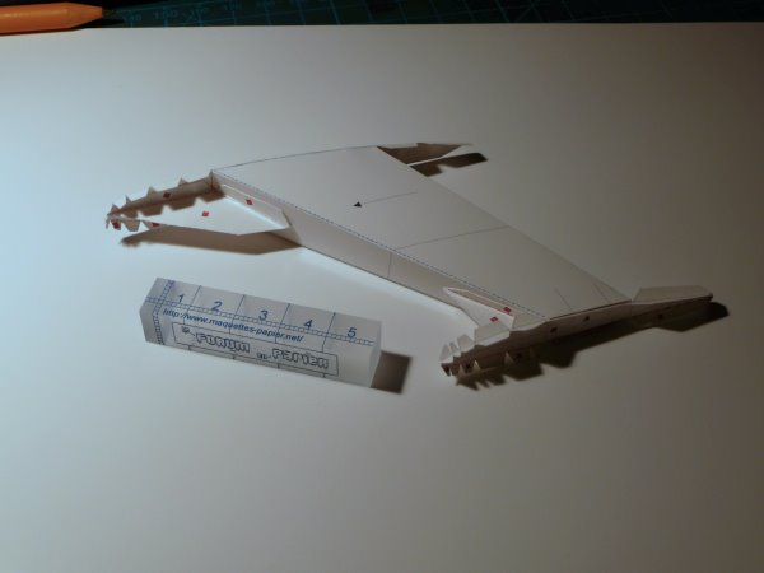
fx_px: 1059
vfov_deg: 30.3
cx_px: 382
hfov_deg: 39.7
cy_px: 286
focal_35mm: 48
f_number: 4.2
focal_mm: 8
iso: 100
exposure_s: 1/40
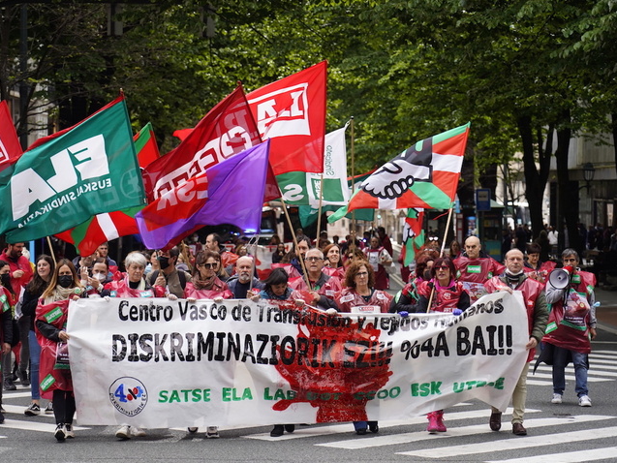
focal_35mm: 115
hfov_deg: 17.1
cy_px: 232
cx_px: 273
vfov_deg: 12.9
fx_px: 2050
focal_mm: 105
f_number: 4
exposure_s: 1/400
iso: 250
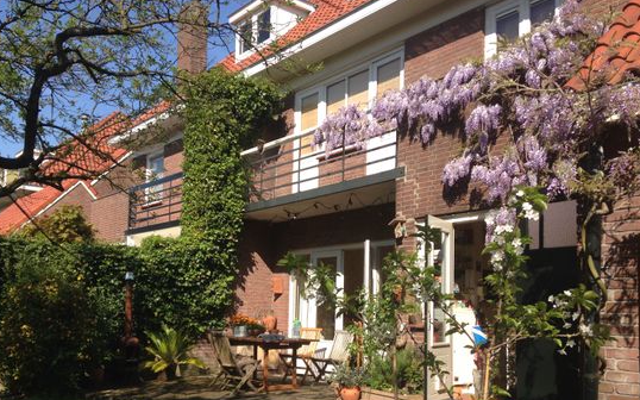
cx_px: 301
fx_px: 680
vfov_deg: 32.5
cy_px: 262
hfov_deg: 50.4
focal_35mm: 39
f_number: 2.4
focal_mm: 4.12
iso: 50
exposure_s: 1/1022
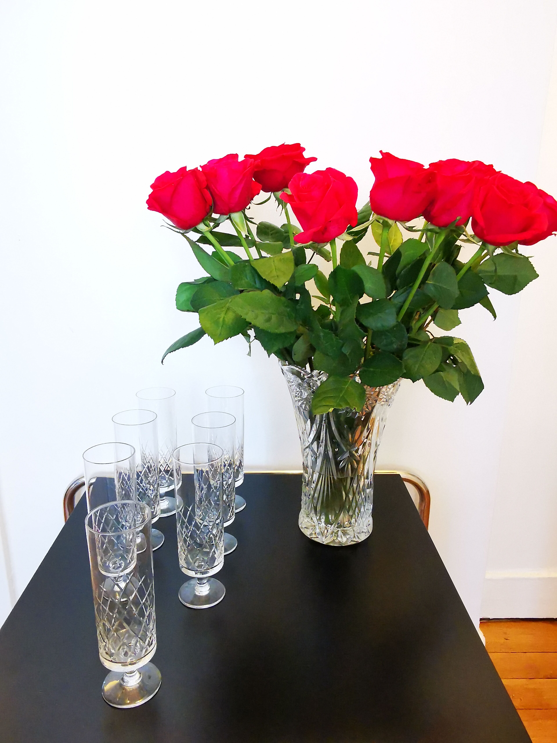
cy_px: 372
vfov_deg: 65.3
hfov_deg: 51.4
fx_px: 579
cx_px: 278
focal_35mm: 27
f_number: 2.2
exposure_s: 1/16.7
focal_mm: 2.35
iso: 640
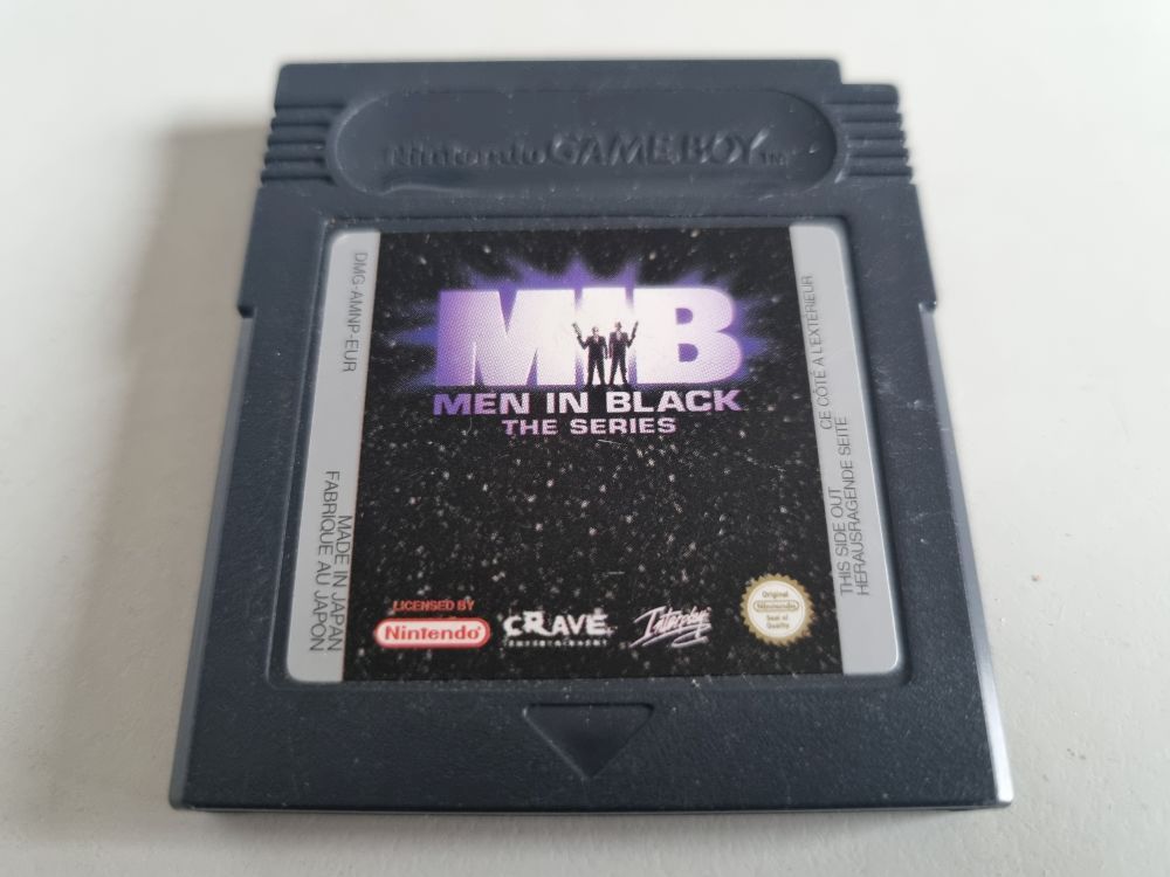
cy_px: 438
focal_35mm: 26
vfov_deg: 53.1
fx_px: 879
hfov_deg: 67.3
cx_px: 585
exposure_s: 1/50
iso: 500
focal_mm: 5.4
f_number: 1.8
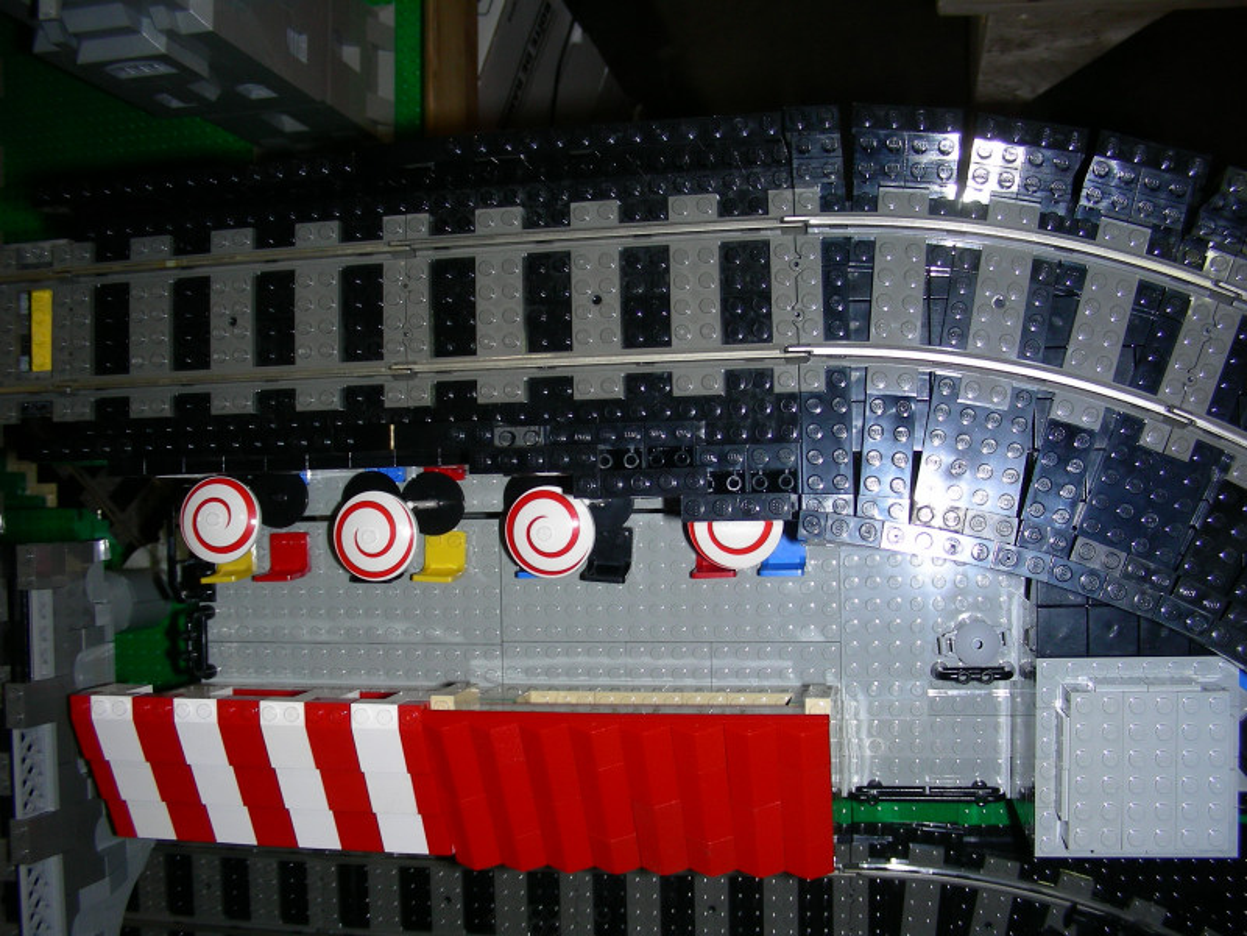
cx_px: 624
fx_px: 1369
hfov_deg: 49.0
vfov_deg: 37.7
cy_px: 468
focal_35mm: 38
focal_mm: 6.3
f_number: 3.5
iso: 50
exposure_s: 1/60.1
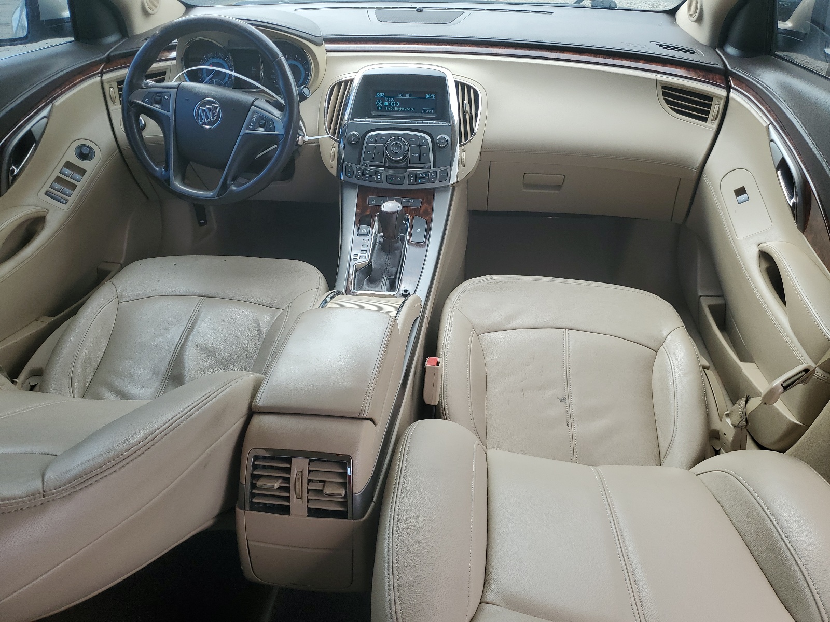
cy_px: 311
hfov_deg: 67.3
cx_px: 415
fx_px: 623
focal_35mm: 26
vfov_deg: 53.1
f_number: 1.5
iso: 50
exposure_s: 1/435
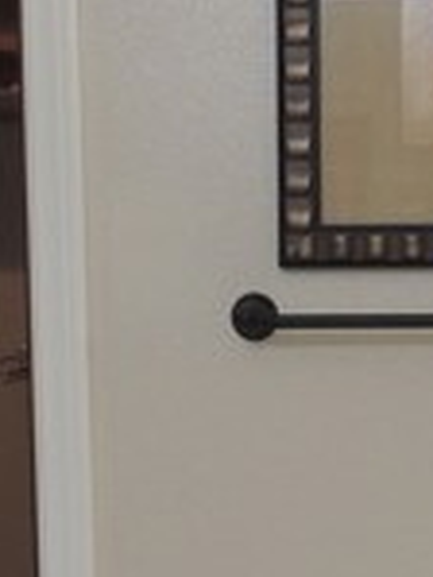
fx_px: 1715
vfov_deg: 18.8
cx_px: 367
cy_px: 515
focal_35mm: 103
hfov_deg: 14.3
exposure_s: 1/30
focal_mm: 4.3
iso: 400
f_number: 3
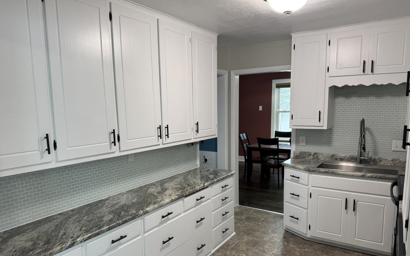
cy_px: 148
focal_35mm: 26
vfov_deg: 47.4
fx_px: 290
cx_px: 202
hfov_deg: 70.4
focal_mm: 6.76
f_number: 1.78
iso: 125
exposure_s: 1/120
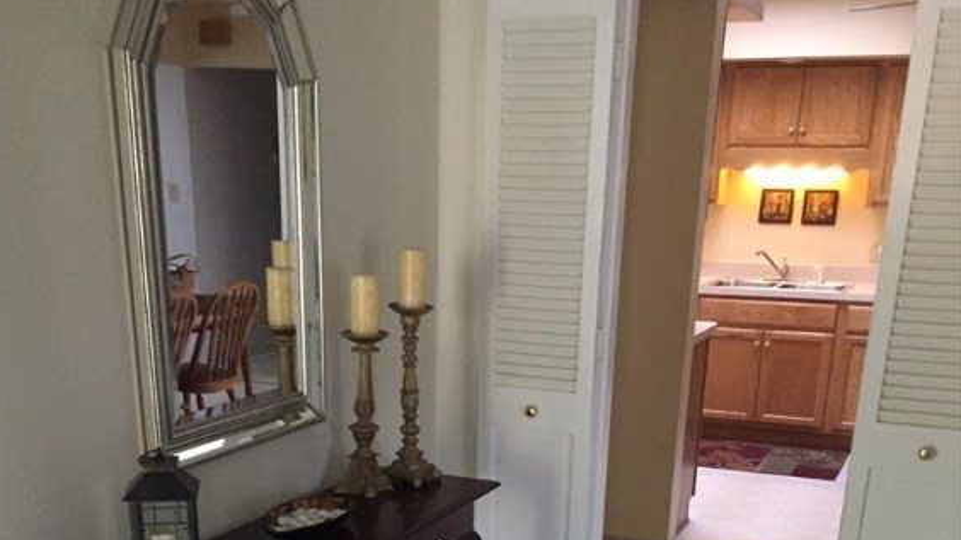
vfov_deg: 25.6
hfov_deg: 47.4
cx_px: 474
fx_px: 1096
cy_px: 600
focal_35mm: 43
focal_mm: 4.15
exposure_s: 1/17
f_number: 2.2
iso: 250
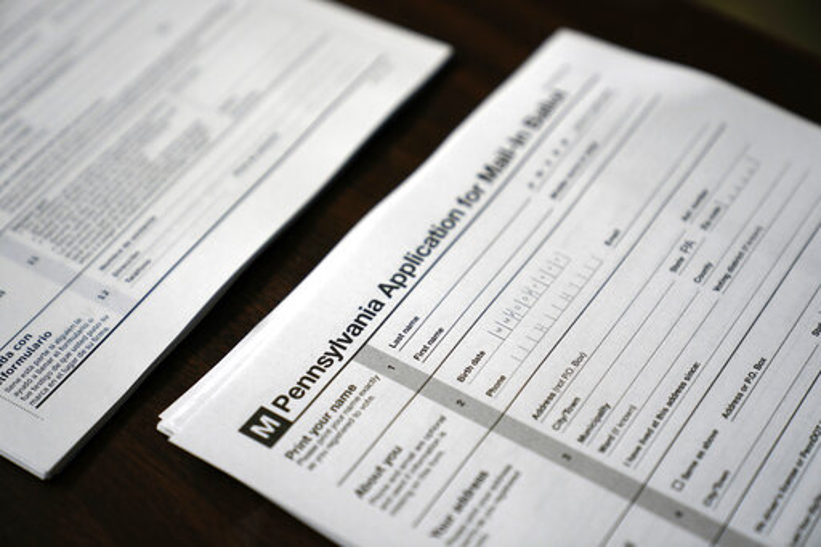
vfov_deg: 19.4
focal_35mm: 70
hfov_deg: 28.9
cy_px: 274
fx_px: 1596
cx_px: 410
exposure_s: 1/500
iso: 640
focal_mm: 70
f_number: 2.8
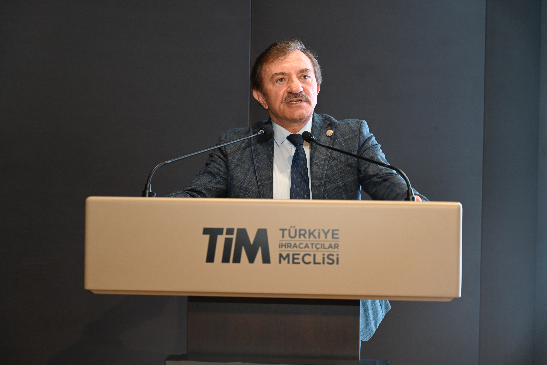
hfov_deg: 32.4
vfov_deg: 21.9
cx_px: 274
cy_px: 182
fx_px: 942
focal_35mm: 62
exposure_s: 1/100
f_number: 4
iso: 2000
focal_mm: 62
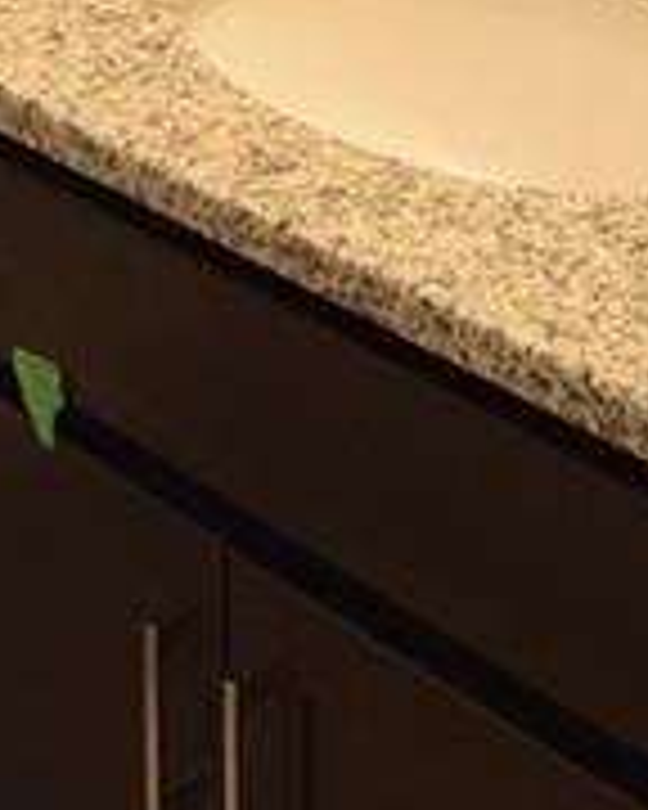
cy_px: -914
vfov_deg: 15.3
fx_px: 2253
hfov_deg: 15.8
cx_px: -92
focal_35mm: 94
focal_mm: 10
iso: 800
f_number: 5.6
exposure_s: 1/125
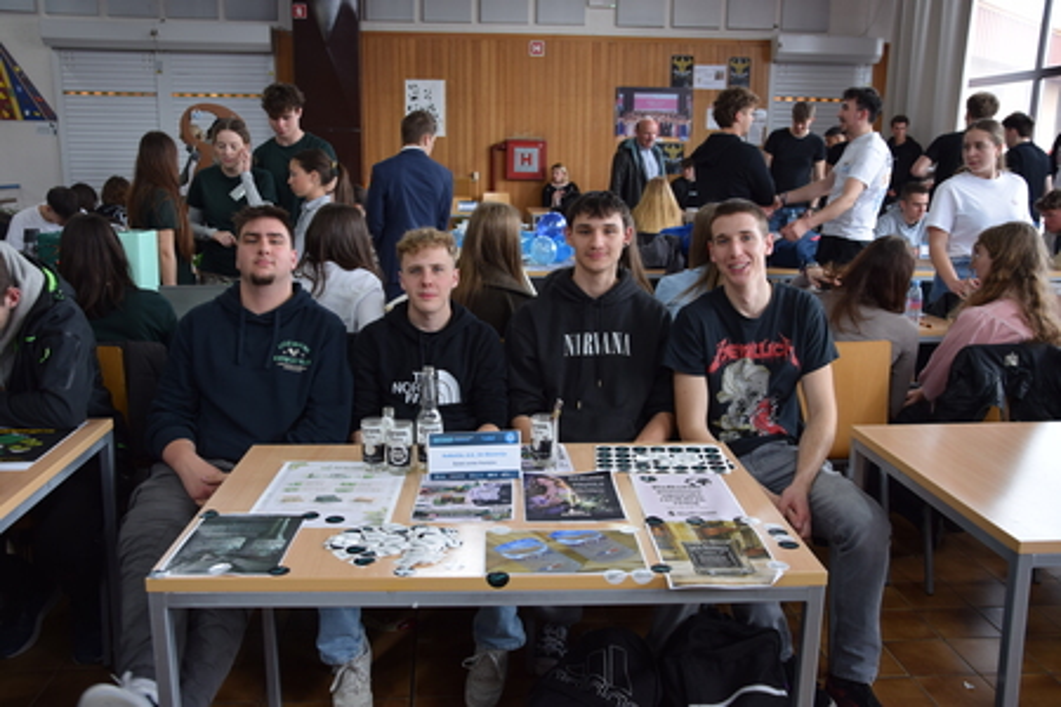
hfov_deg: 57.2
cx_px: 530
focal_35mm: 33
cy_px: 354
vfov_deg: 40.0
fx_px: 973
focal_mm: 22
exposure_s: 1/80
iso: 400
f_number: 4.5
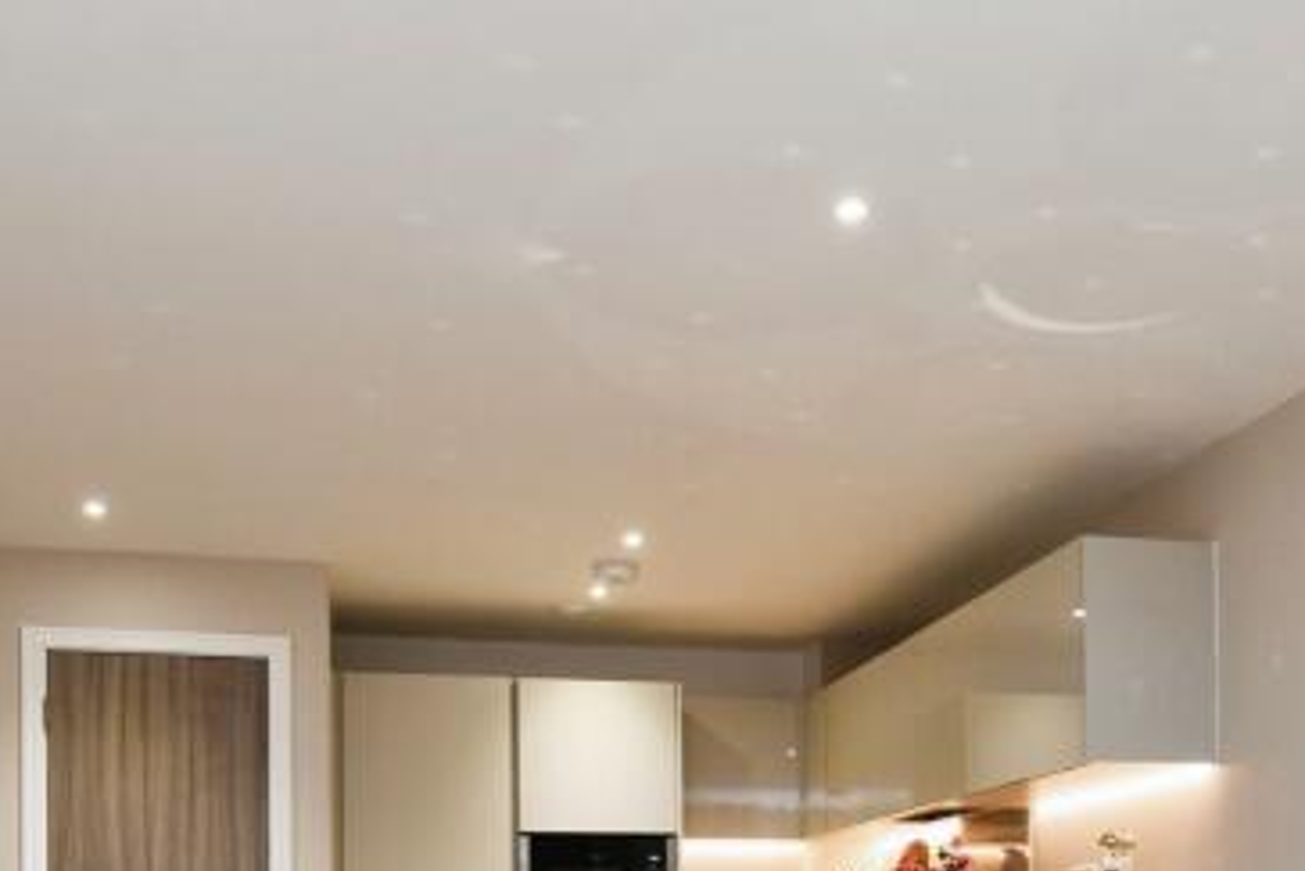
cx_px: 685
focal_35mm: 45
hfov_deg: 43.6
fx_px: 1632
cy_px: 991
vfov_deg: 27.1
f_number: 6.3
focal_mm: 16
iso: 800
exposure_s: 1/60
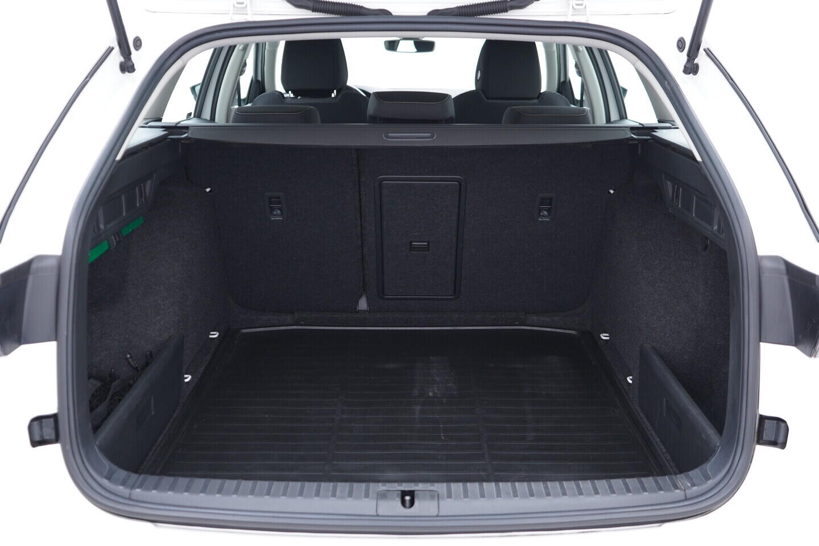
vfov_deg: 36.9
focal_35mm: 36
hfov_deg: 53.1
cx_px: 410
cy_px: 273
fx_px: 819
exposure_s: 1/40
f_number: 2.8
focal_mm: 24
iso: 400
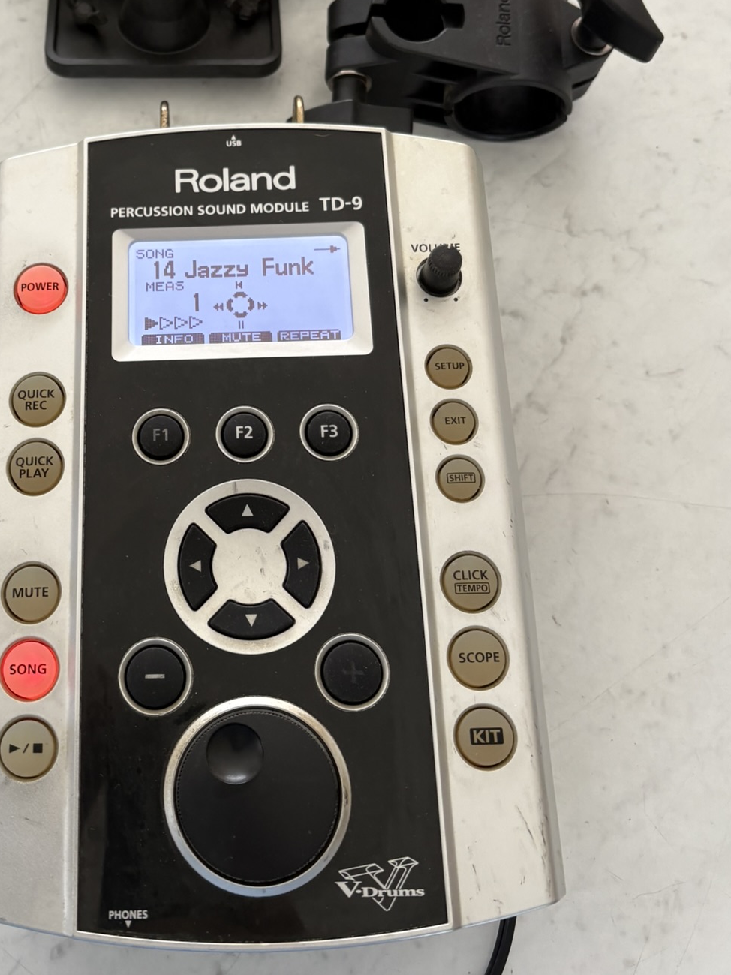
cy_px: 315
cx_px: 194
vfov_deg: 45.0
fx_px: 1155
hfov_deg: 34.5
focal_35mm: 41
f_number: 1.6
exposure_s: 1/50
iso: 125
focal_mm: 5.96
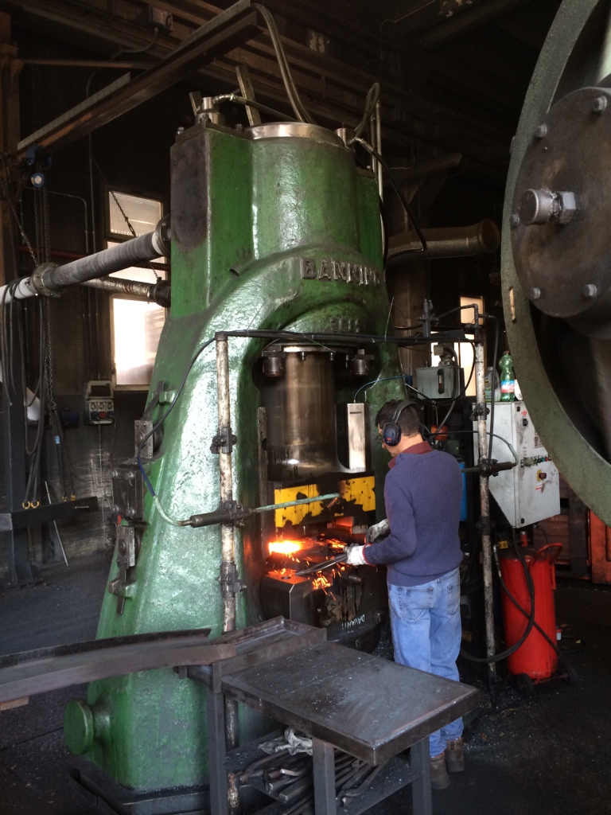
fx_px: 682
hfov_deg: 48.2
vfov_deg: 61.7
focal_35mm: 29
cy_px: 408
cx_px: 306
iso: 100
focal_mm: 4.15
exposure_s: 1/30
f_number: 2.2
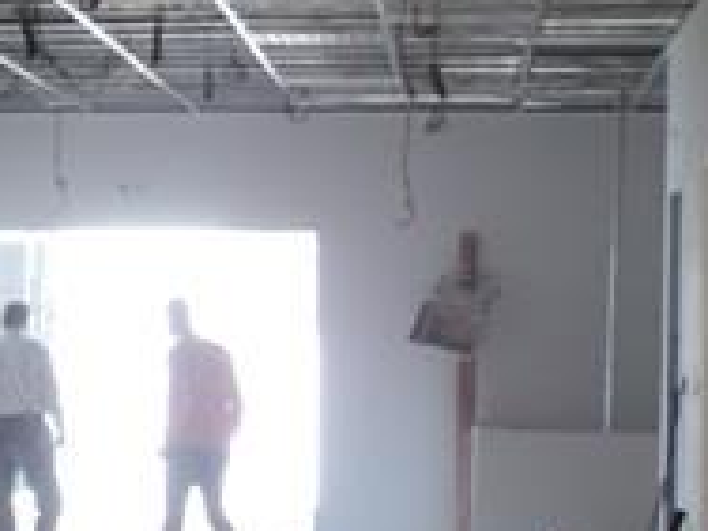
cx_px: -674
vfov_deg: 7.4
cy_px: 501
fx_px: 4091
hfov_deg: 9.3
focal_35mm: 200
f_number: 3.5
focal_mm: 8.3
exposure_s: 1/50
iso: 160
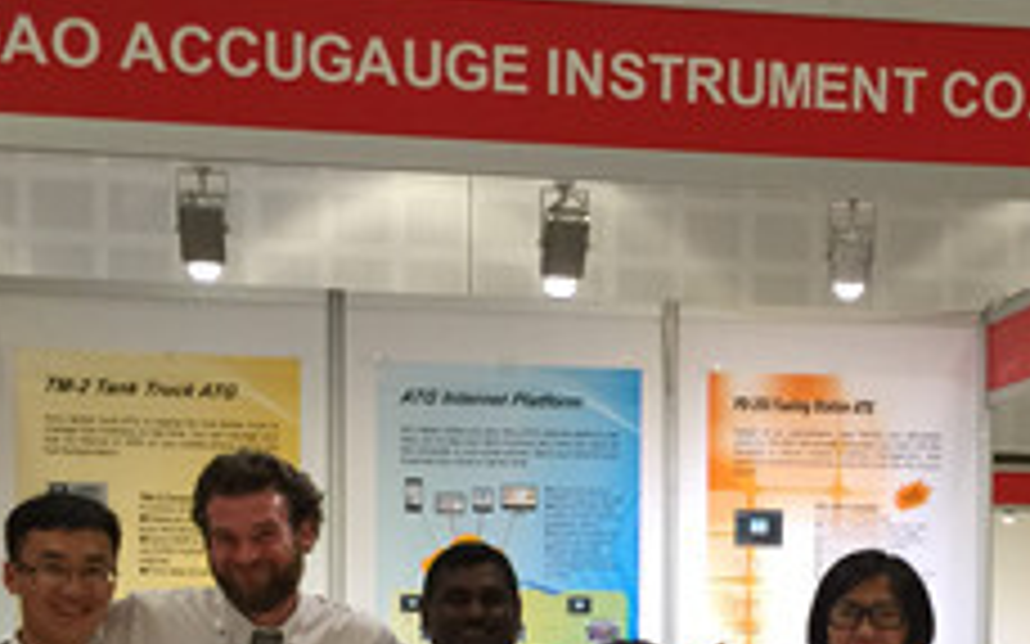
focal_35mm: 67
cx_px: 693
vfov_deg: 18.7
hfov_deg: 30.4
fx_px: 1880
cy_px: 687
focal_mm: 4.15
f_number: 2.2
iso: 64
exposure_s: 1/33
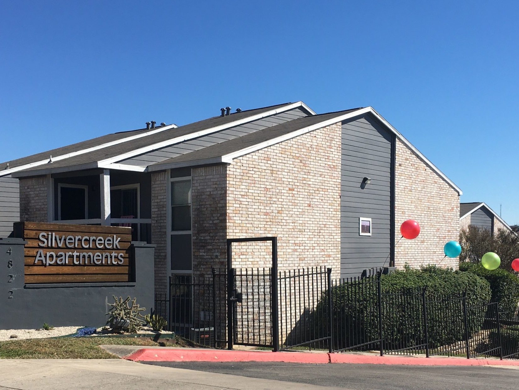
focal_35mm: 29
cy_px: 195
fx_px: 435
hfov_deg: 61.7
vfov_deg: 48.2
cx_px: 260
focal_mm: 4.15
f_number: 2.2
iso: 25
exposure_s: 1/1876
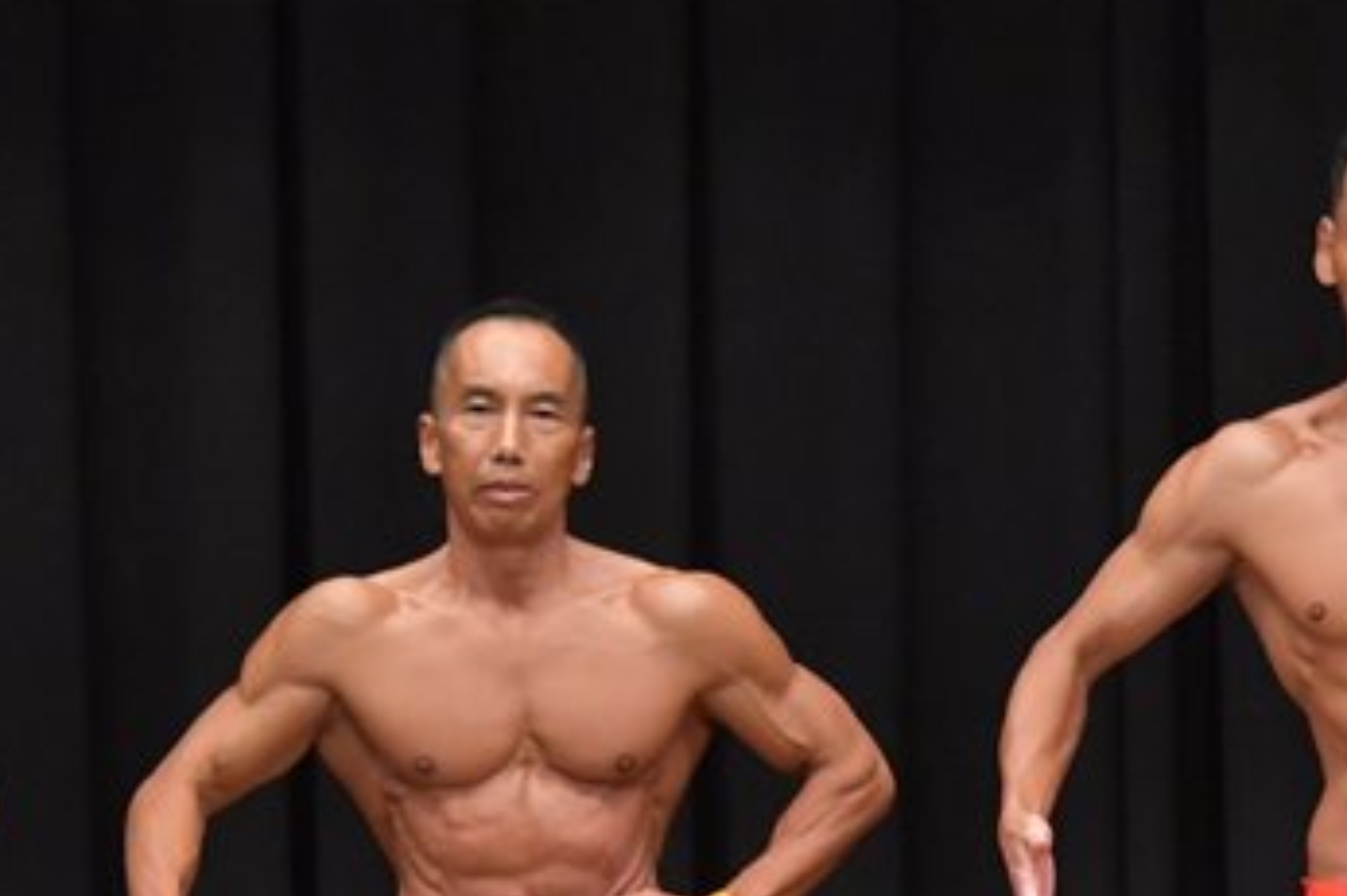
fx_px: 18100
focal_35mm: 484
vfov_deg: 2.8
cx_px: 864
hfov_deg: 4.3
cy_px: 974
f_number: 5.6
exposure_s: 1/400
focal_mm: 145
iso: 6400
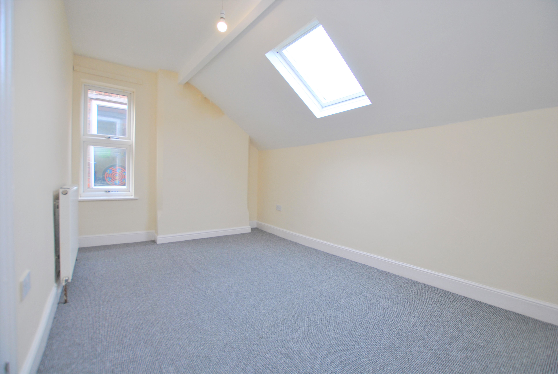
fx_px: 233
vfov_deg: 77.5
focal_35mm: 15
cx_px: 279
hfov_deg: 100.3
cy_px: 187
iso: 200
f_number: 4
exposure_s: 1/60
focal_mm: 10
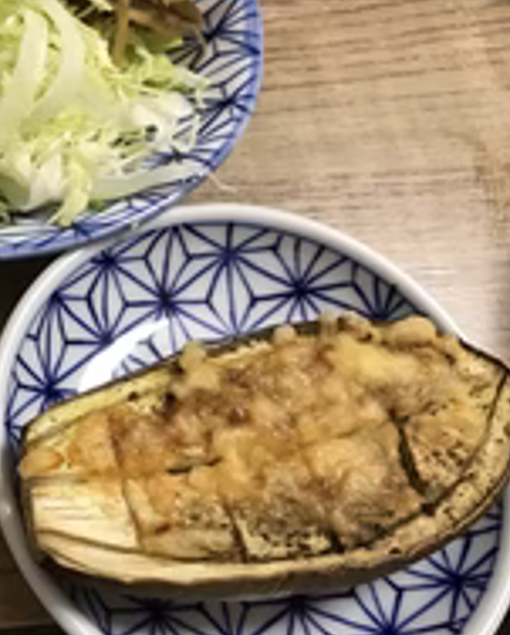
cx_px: -88
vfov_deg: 32.4
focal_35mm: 58
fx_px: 1092
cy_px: 274
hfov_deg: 24.1
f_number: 1.8
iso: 40
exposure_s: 1/17
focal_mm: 3.99
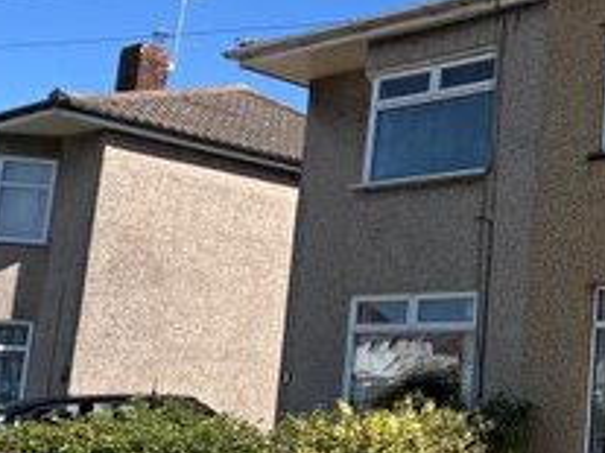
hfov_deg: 28.9
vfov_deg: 32.7
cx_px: 889
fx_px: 769
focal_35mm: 44
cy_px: 288
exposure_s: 1/919
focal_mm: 1.57
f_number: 1.8
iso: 32
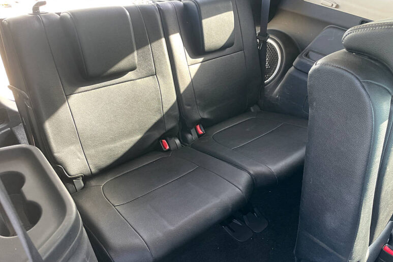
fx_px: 306
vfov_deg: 46.4
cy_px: 124
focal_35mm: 28
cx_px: 191
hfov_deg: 65.5
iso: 125
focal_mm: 4.2
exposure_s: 1/121
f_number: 1.6
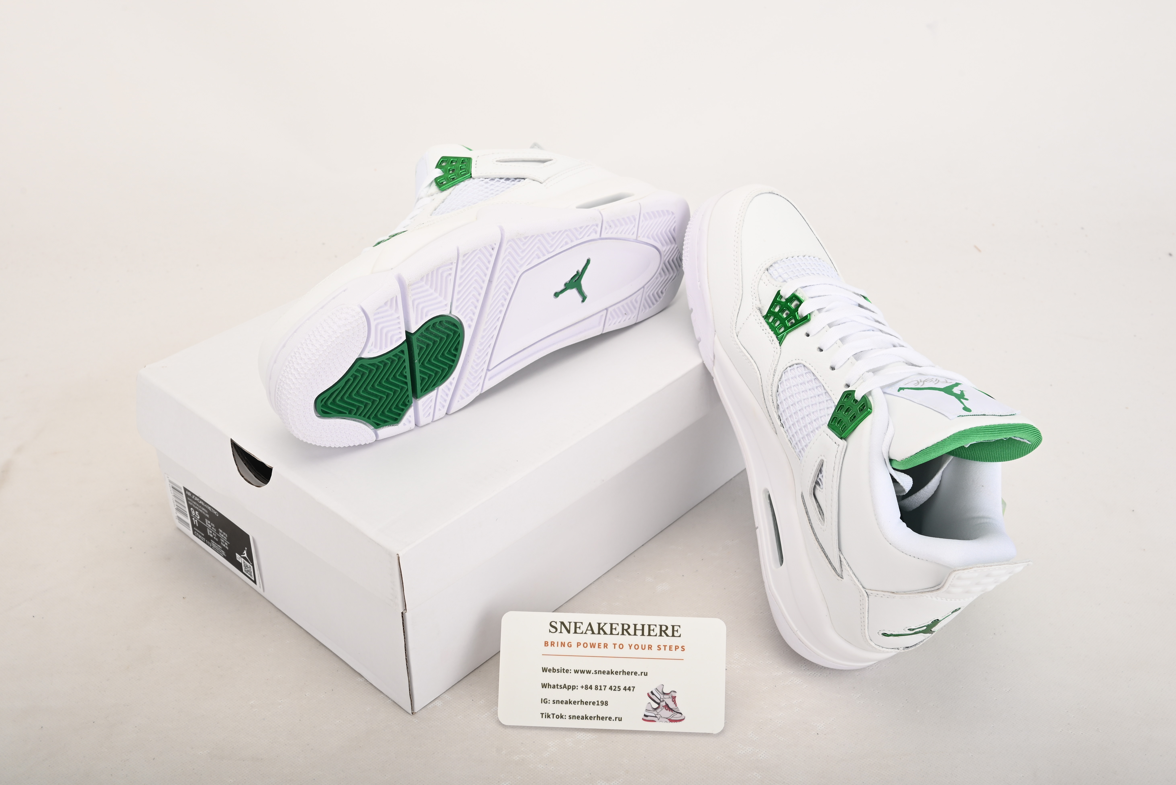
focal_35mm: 38
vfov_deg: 35.1
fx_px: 1242
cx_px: 579
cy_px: 399
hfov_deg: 50.7
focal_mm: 37
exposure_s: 1/200
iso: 100
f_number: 13
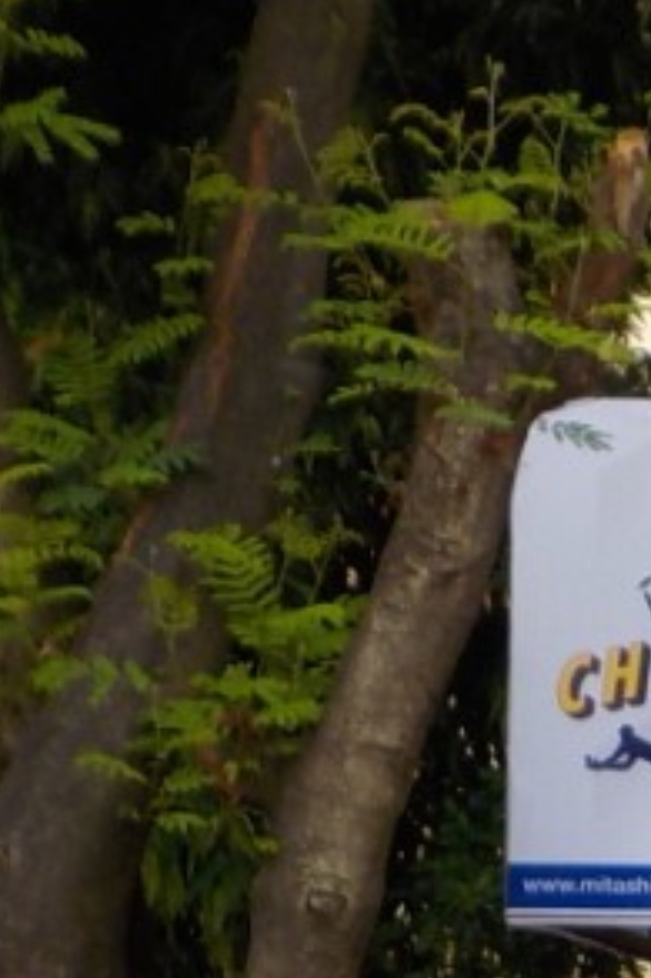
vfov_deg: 17.7
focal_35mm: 109
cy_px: 1245
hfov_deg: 10.9
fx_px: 2960
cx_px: 1472
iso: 125
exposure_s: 1/500
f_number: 3.3
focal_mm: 4.1
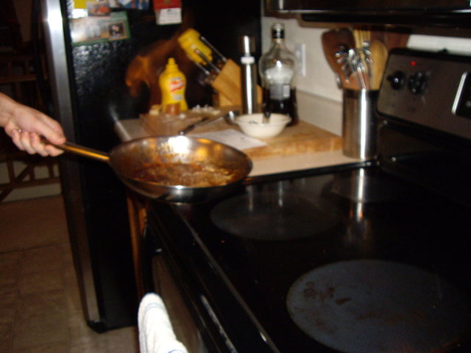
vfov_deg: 37.7
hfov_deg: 49.0
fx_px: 517
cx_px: 236
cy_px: 176
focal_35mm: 38
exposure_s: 1/40
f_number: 2.7
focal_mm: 6.2
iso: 200
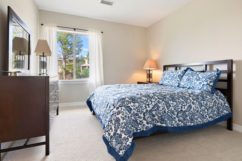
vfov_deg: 67.4
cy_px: 77
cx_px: 116
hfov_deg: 89.9
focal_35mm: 18
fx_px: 121
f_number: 9
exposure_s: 1
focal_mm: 17
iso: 250
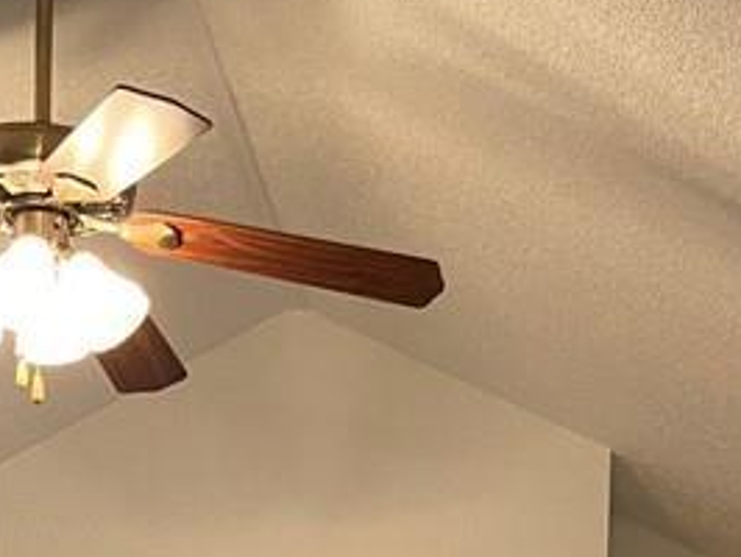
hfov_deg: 19.5
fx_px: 2143
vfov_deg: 13.2
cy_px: 1028
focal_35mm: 100
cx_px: 237
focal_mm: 4.25
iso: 250
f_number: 1.8
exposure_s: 1/60
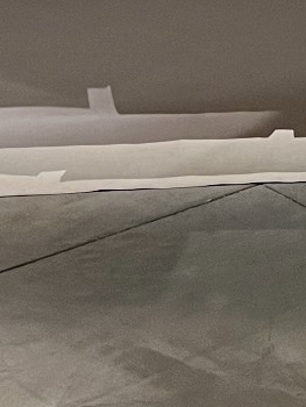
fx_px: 1789
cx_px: 606
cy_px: -310
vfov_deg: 12.0
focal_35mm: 152
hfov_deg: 9.2
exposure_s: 1/60
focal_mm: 5.7
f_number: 1.5
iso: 160
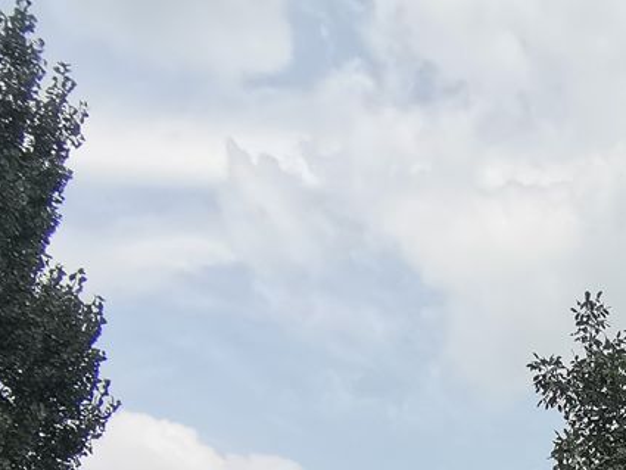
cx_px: 794
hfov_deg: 27.4
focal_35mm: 60
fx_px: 1085
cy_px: 734
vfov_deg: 20.4
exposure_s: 1/620
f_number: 2.2
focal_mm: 2.23
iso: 50
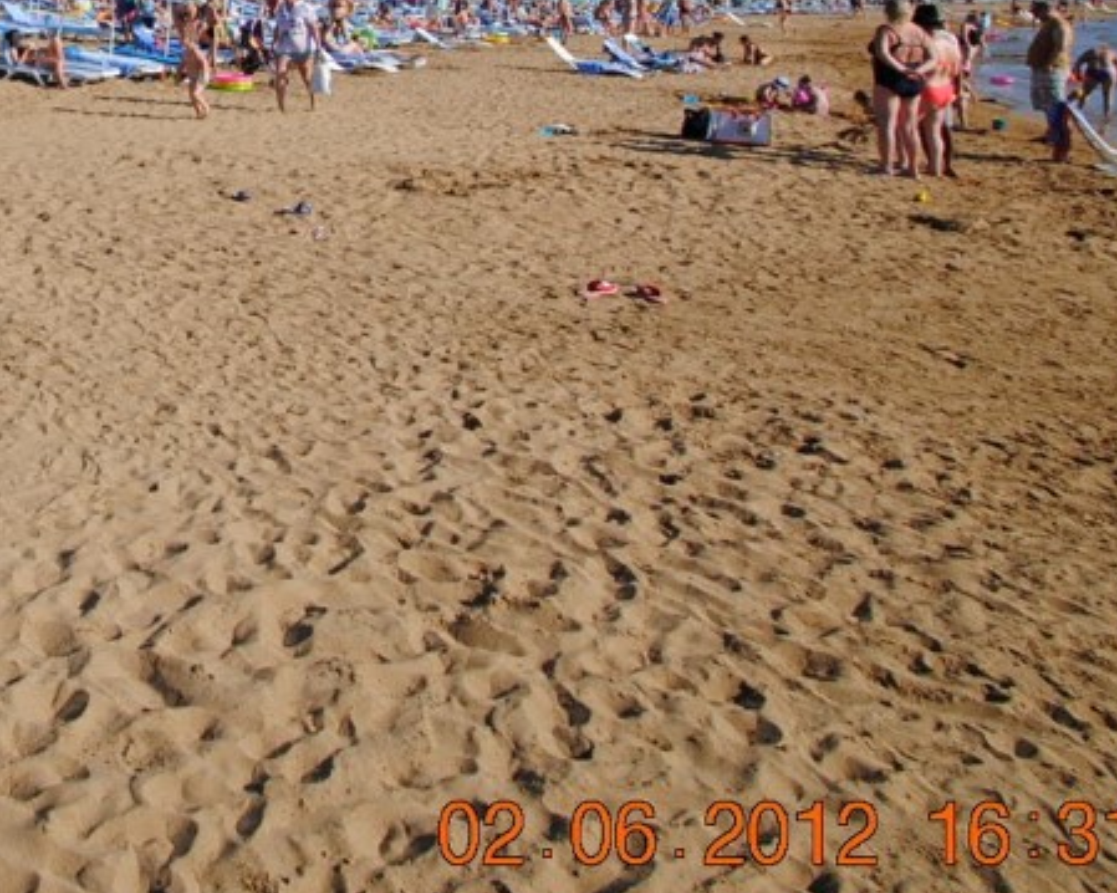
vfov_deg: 37.3
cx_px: -11
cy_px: 22
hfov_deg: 42.9
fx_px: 1190
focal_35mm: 36
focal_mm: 10
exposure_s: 1/320
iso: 100
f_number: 9
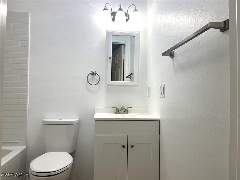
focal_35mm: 26
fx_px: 180
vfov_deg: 53.1
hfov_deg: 67.3
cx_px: 120
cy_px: 90
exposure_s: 1/120
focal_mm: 5.1
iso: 40
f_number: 1.6
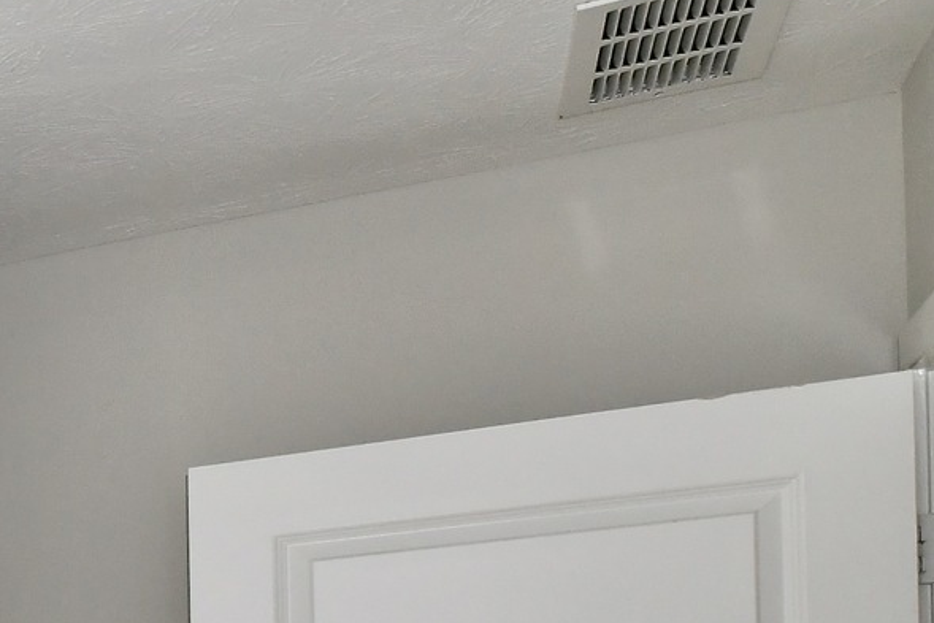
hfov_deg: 15.2
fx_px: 1894
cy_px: 1019
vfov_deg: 16.5
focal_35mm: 73
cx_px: -1307
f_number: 7.1
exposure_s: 1/200
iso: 640
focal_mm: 14
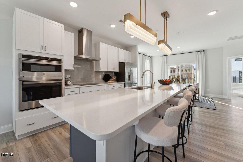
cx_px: 122
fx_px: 94
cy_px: 81
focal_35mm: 14
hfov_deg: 104.3
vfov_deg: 81.2
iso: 320
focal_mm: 14
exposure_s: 1/60
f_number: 7.1
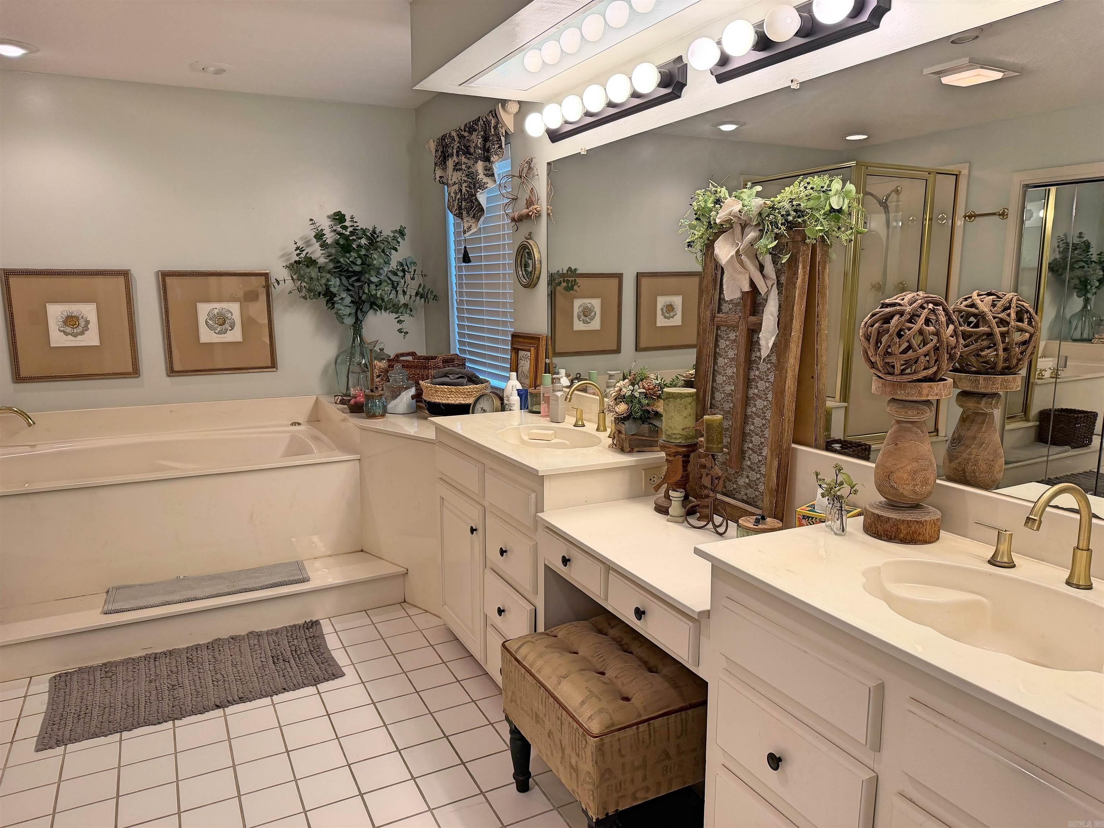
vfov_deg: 56.8
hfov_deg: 71.6
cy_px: 414
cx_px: 552
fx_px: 765
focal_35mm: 24
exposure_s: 1/225
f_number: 1.78
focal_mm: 6.76
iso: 160
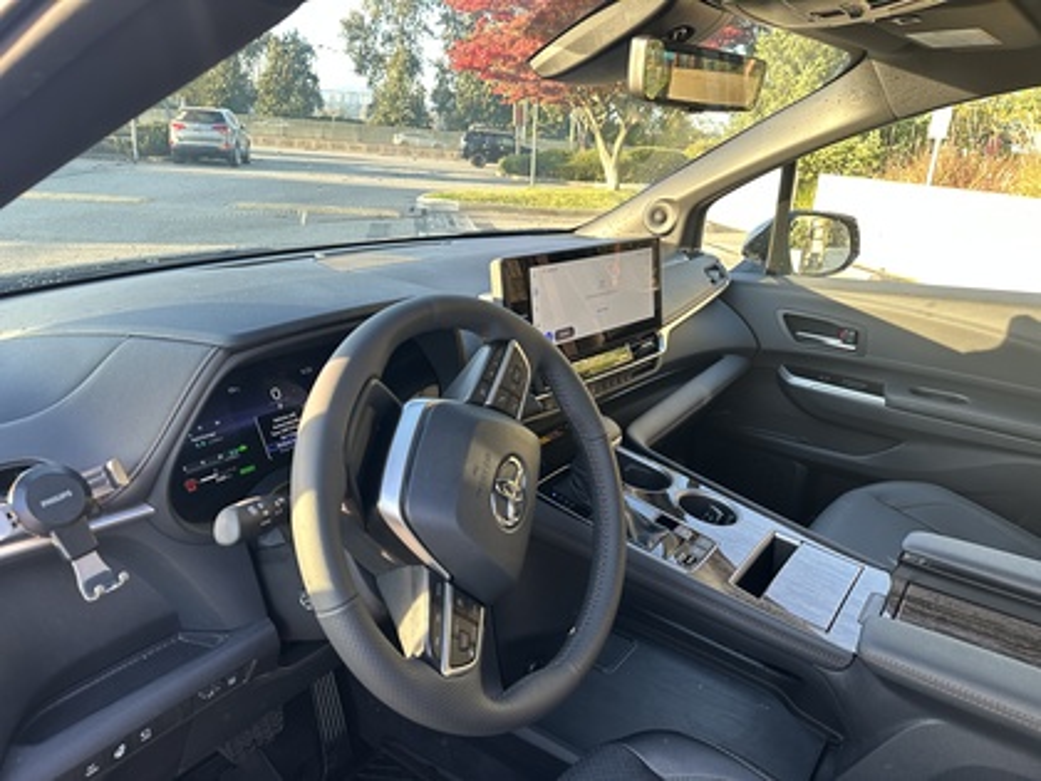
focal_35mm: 24
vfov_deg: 56.8
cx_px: 520
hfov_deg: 71.6
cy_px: 390
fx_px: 722
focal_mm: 6.86
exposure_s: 1/121
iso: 200
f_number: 1.78
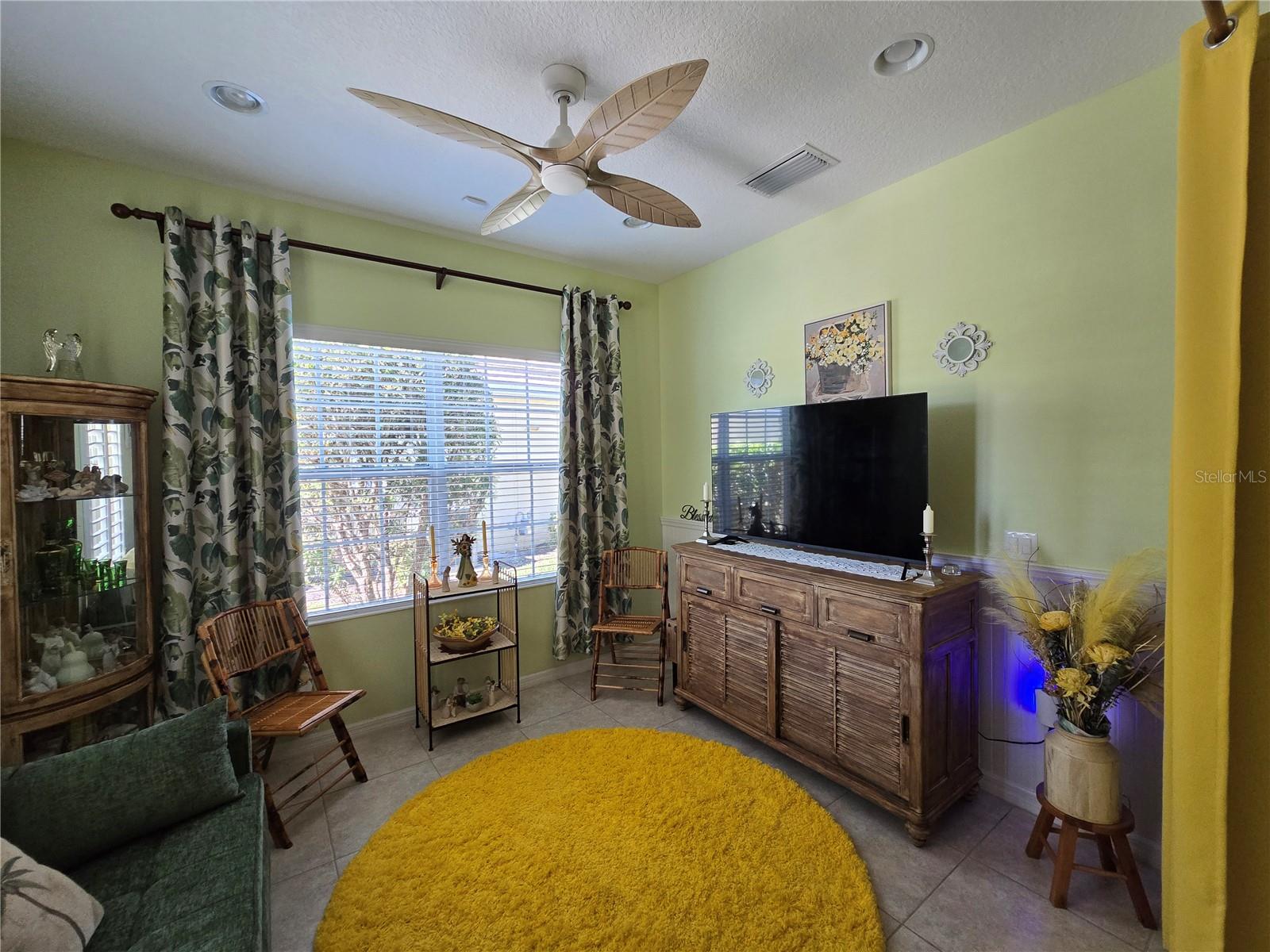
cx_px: 635
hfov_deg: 106.2
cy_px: 476
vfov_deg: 89.9
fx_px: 477
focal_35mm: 13
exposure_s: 1/60
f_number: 2.2
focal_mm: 2.2
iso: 200
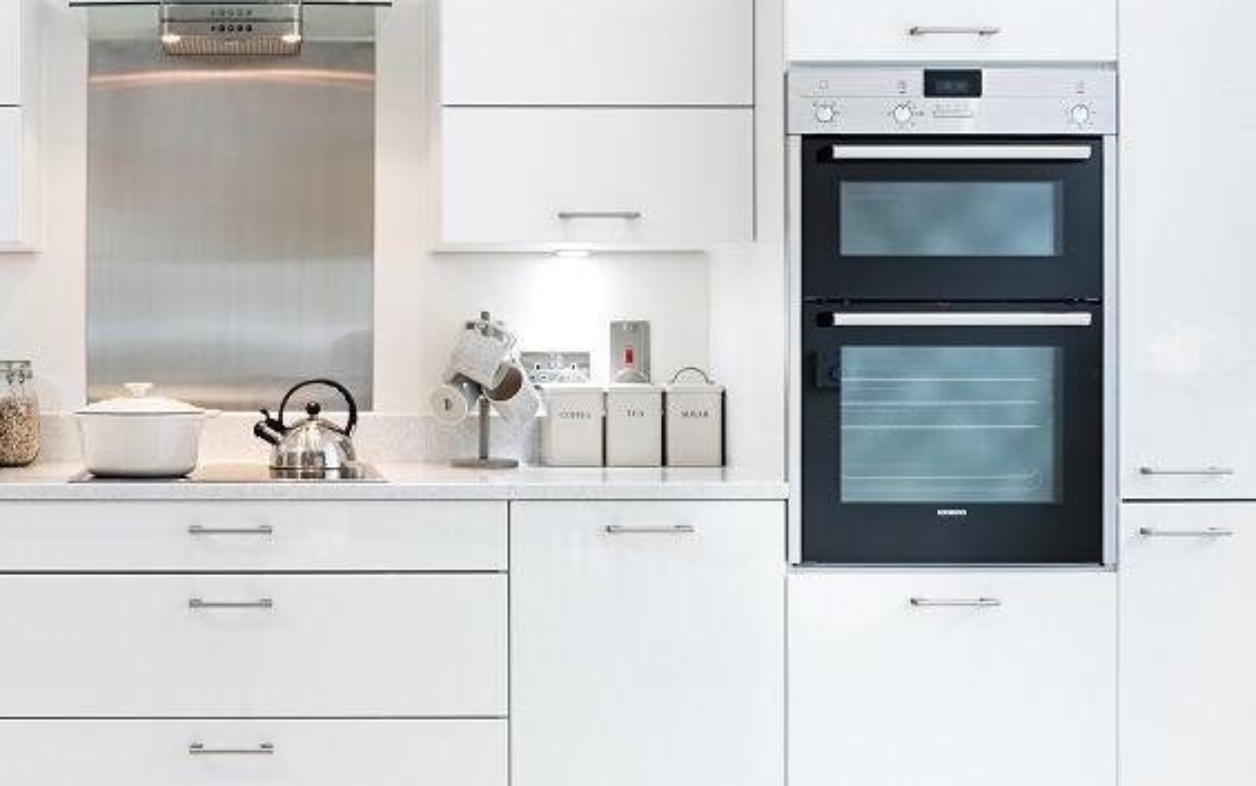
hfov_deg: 34.9
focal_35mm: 56
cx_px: 214
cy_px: 413
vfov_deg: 23.2
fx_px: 1918
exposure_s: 1/3
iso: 125
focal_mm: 31
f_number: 10
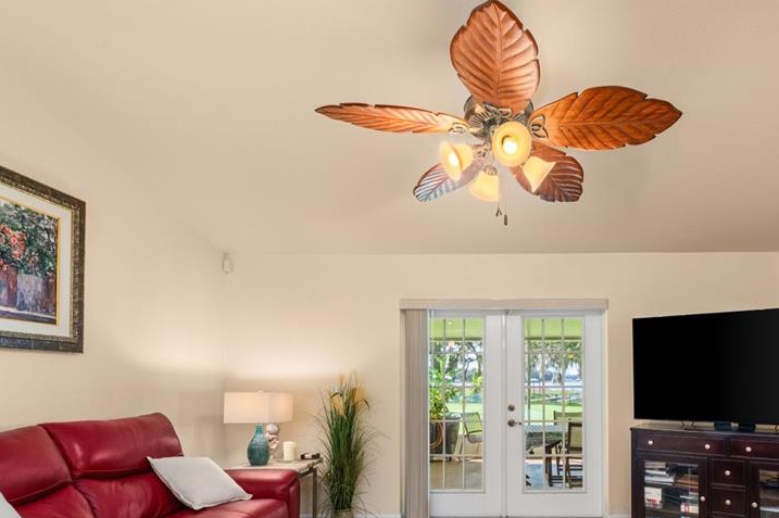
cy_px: 368
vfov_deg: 59.5
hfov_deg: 81.7
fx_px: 432
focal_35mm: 20
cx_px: 506
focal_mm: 14
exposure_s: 1/2.5
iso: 400
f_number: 11
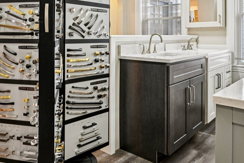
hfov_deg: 56.9
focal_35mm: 33
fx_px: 224
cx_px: 144
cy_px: 37
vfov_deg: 38.7
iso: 400
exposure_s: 1/15
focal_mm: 16
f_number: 8
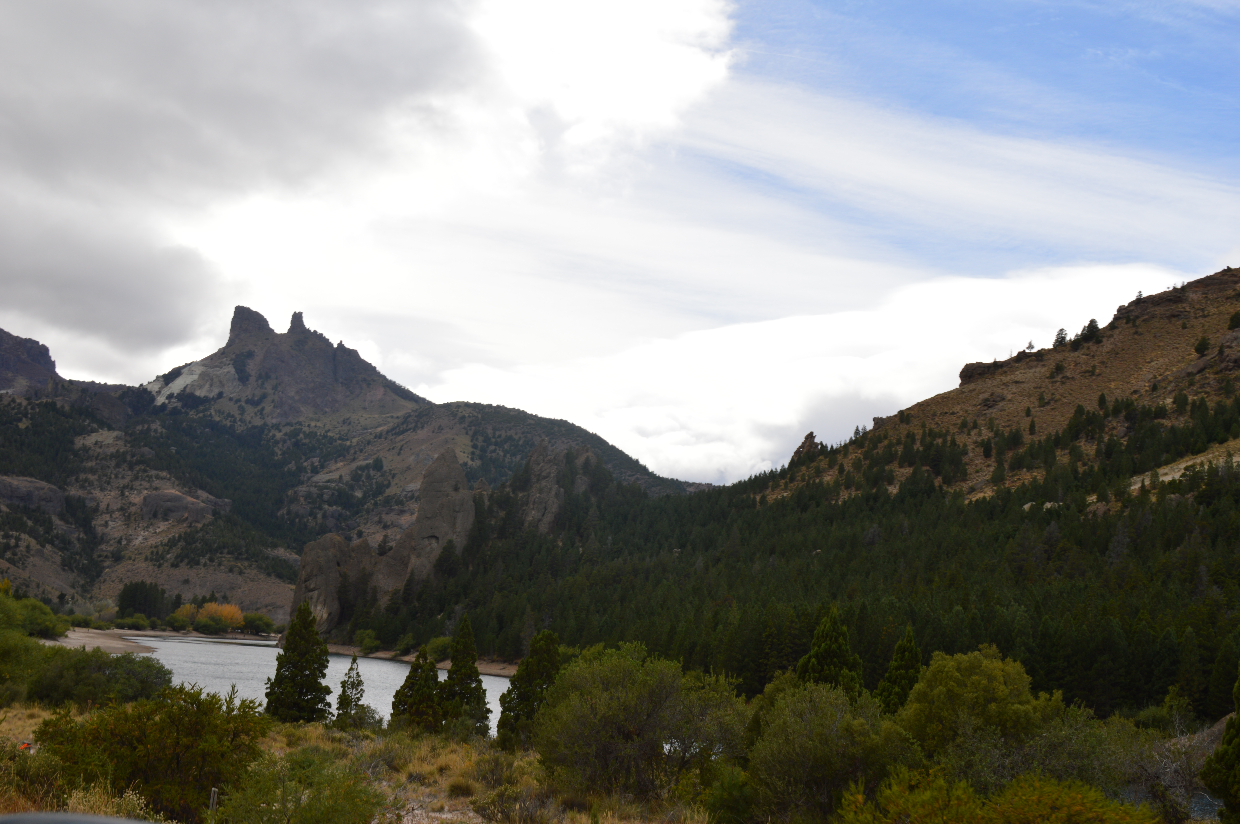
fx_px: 1445
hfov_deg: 46.4
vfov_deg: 31.8
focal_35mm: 42
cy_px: 412
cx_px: 620
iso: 100
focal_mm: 28
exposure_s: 1/200
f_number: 9
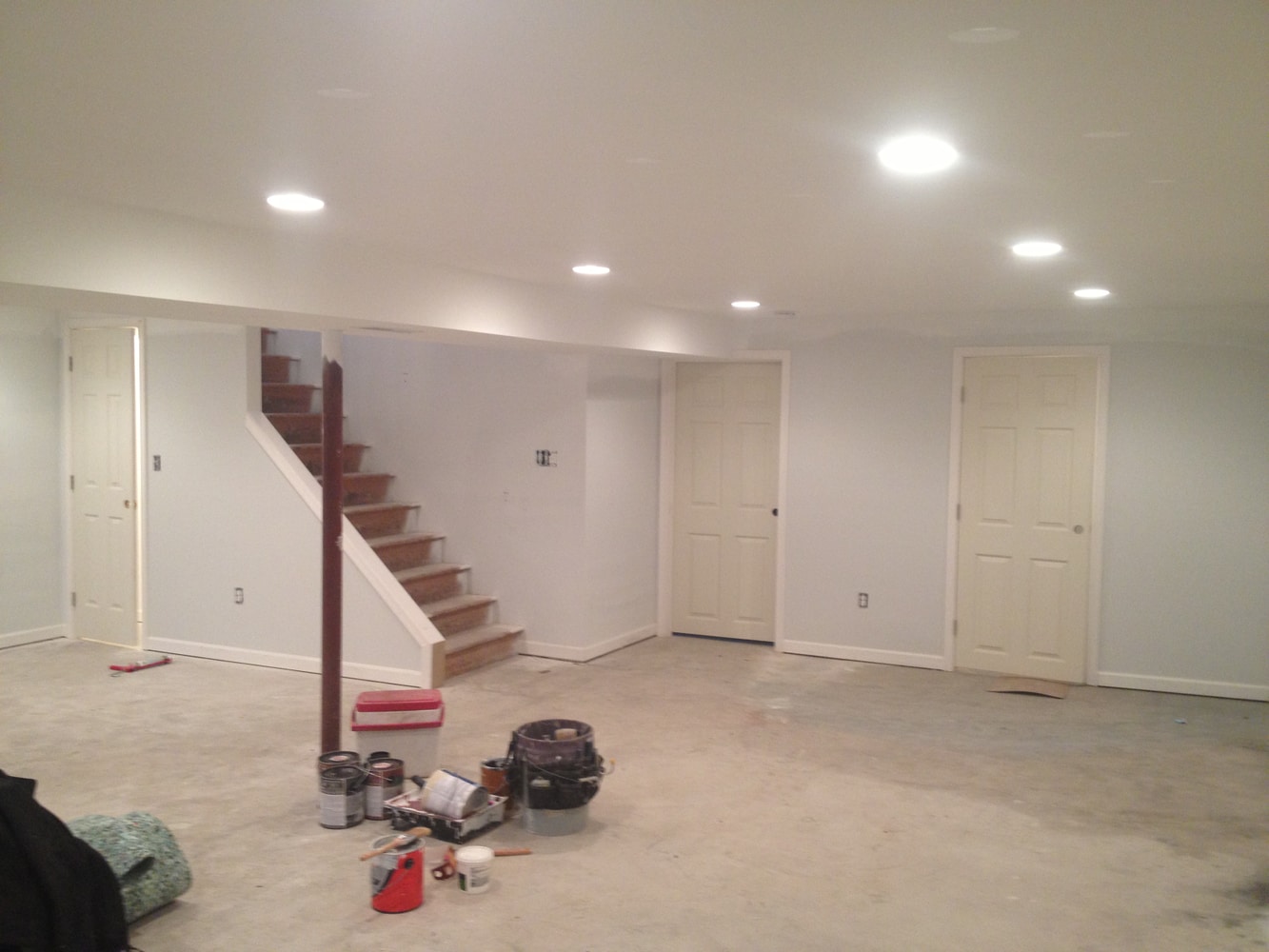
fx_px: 1283
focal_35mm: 35
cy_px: 476
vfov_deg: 40.7
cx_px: 634
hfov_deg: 52.6
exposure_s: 1/20
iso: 100
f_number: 2.4
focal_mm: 4.28
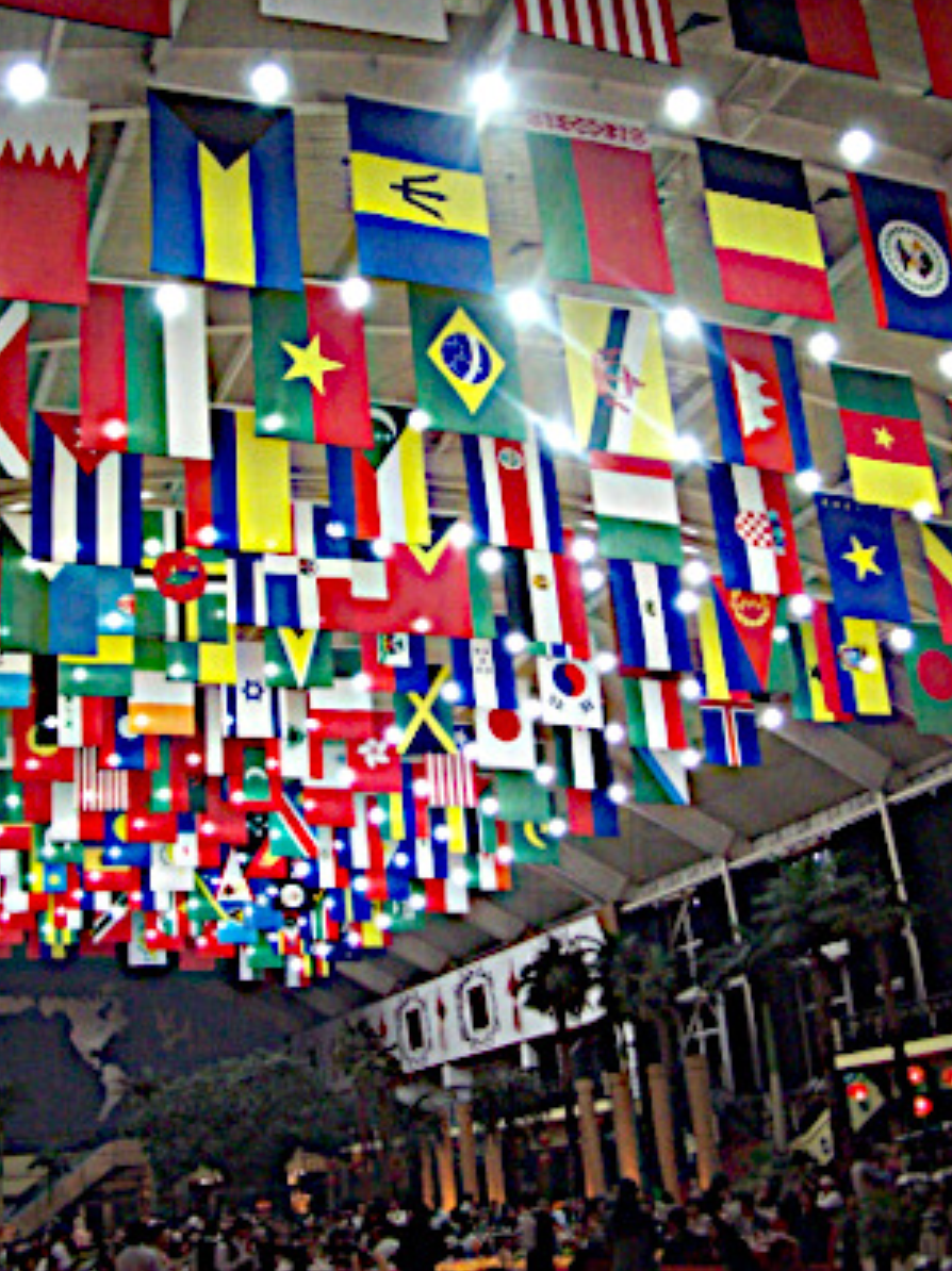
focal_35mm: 43
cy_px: 591
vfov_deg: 43.8
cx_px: 526
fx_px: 1578
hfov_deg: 33.5
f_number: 2.8
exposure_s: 1/30
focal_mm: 6.3
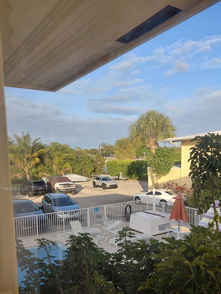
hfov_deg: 42.9
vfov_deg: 54.5
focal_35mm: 33
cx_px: 114
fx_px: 281
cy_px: 190
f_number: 1.8
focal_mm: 4.69
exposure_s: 1/625
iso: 50
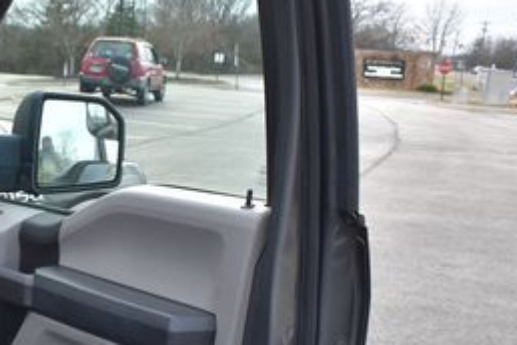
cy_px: 262
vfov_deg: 20.1
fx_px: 962
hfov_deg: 27.9
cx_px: -22
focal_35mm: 67
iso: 400
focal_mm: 18
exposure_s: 1/250
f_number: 4.5
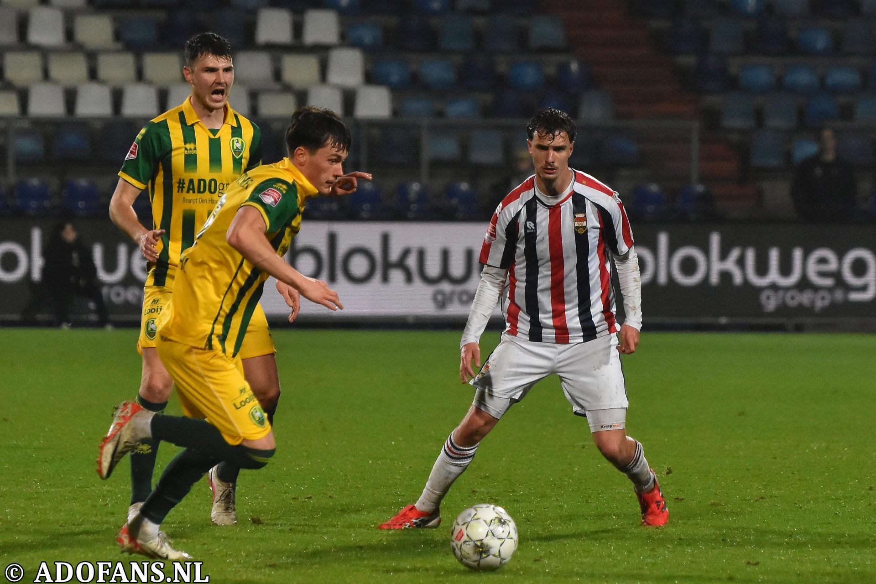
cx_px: 438
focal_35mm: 255
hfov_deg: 8.1
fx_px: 6205
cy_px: 292
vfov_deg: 5.4
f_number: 3.5
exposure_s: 1/1000
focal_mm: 170
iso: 2500
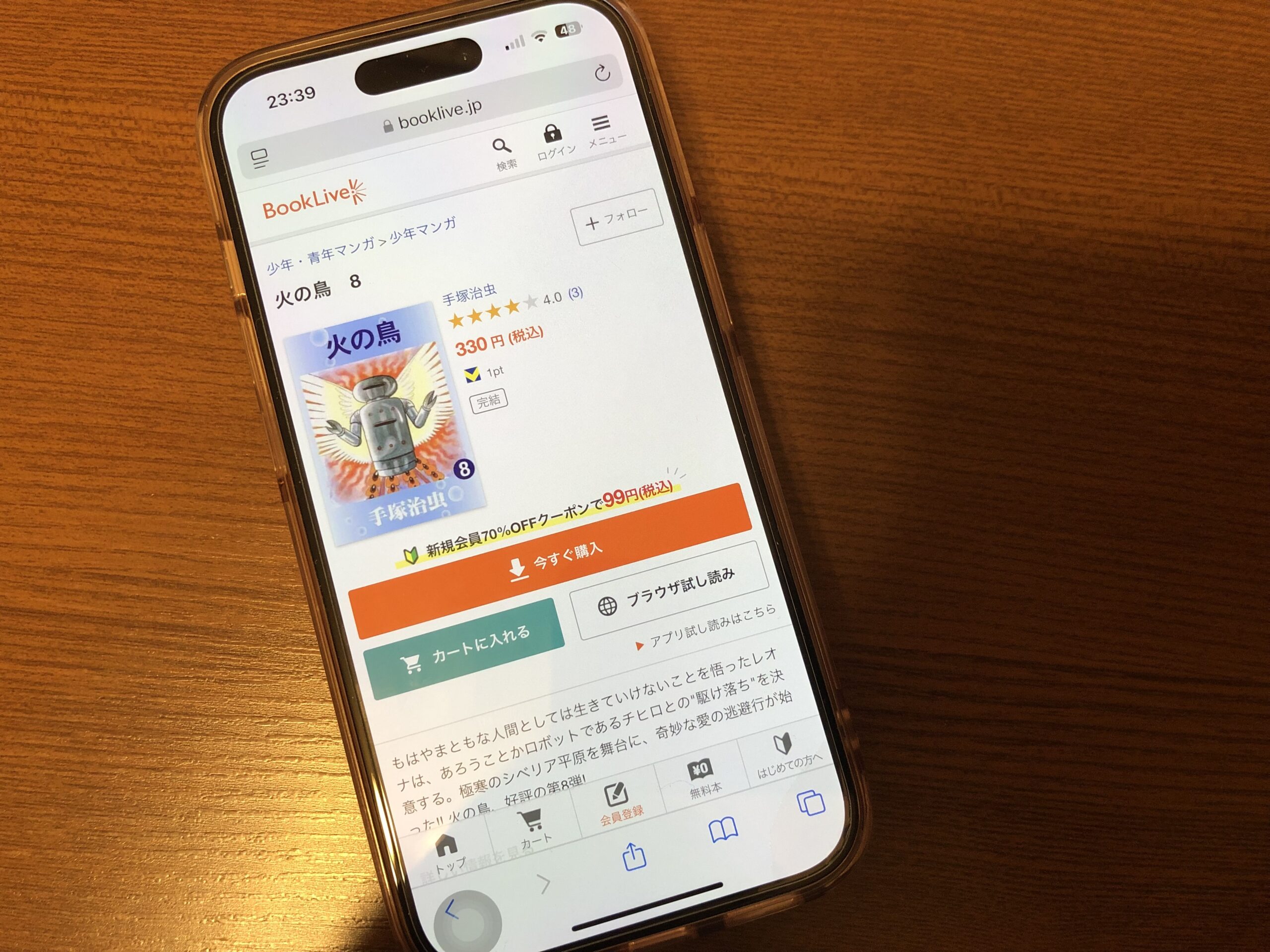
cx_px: 635
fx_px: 1027
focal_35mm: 28
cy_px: 476
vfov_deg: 49.7
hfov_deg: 63.4
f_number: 1.8
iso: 50
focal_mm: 3.99
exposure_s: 1/17
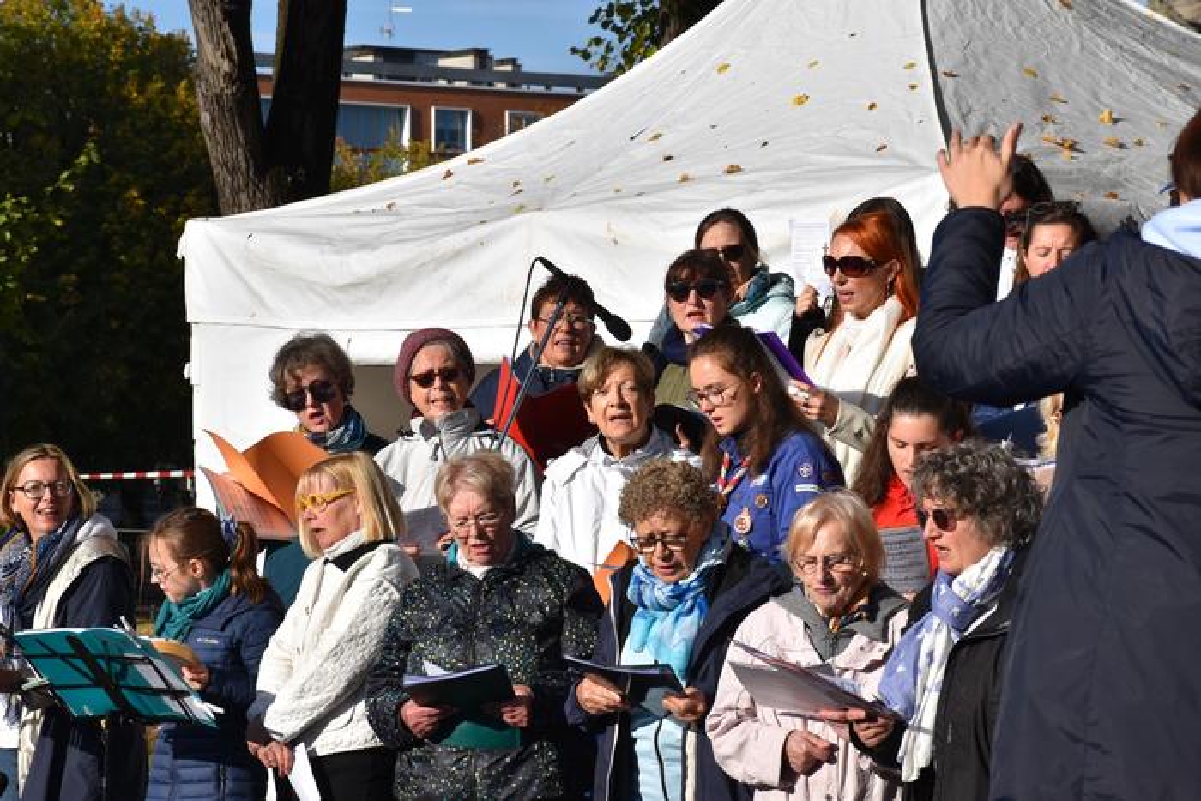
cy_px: 400
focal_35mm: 120
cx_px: 600
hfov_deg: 17.1
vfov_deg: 11.4
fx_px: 4004
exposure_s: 1/500
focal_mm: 80
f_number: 11
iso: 200
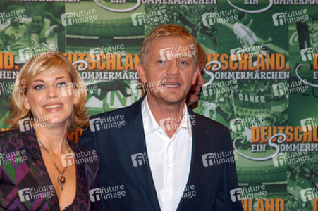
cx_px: 159
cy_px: 106
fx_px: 1125
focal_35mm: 128
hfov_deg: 16.1
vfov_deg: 10.7
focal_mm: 85
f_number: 5.6
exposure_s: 1/160
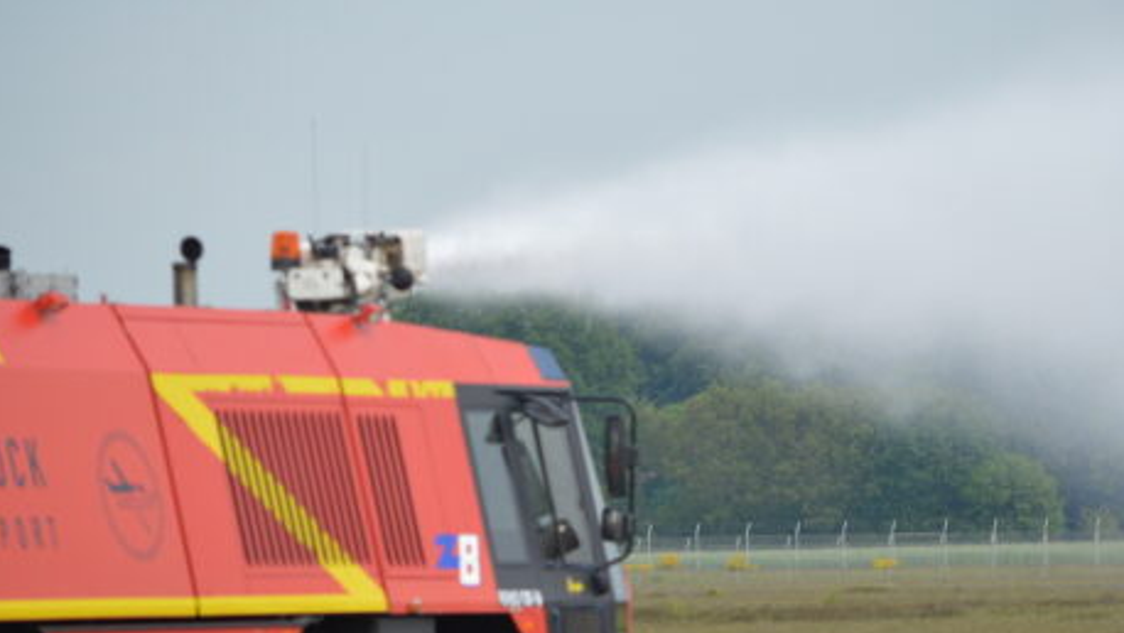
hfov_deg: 5.5
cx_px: 629
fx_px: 11648
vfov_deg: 3.1
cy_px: 374
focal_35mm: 391
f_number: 5.6
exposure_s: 1/1250
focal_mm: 195
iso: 400
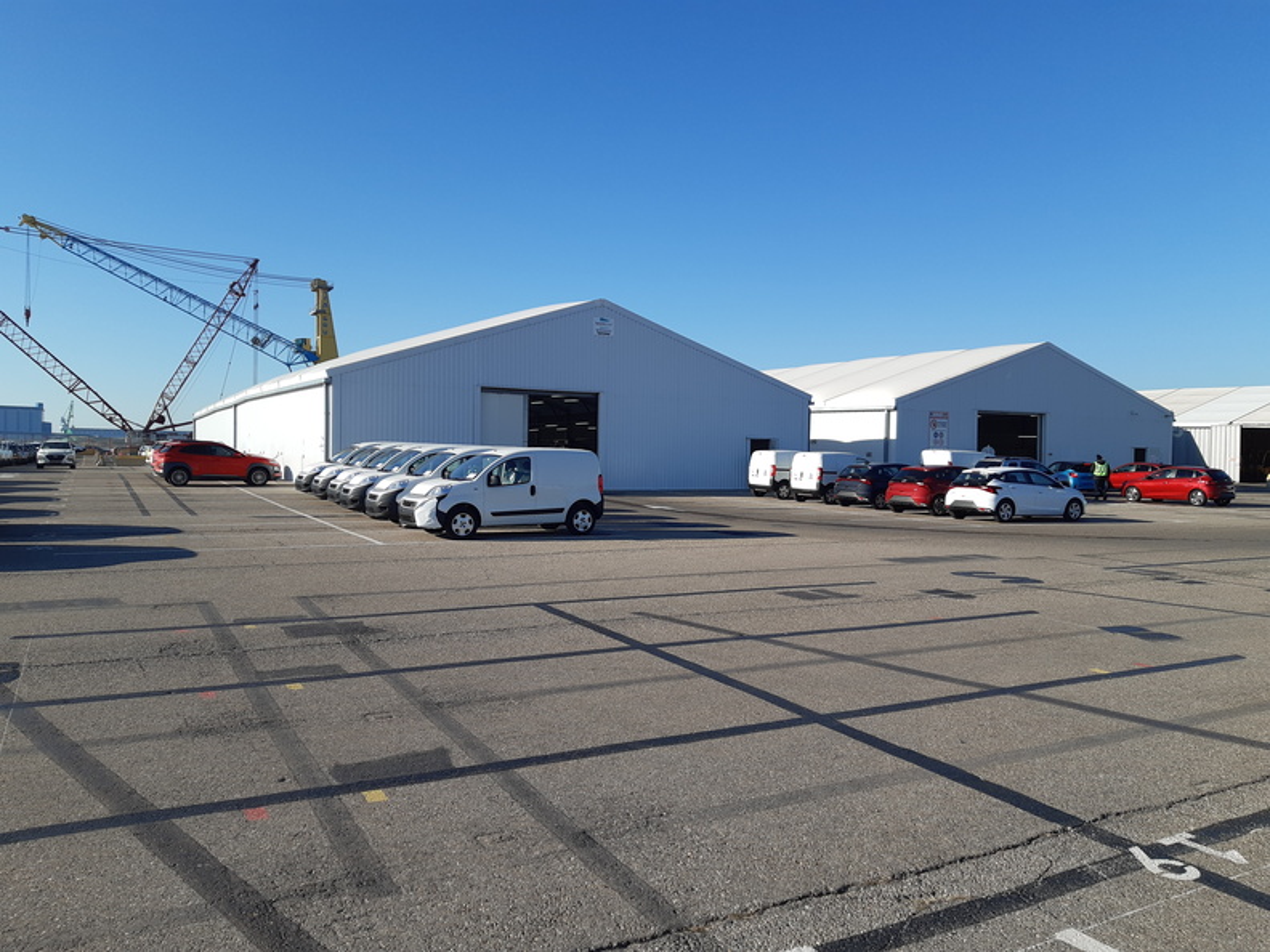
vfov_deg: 53.1
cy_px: 476
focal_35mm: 26
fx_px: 954
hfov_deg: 67.3
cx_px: 635
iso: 40
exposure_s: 1/1965
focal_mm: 3.92
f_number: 1.7
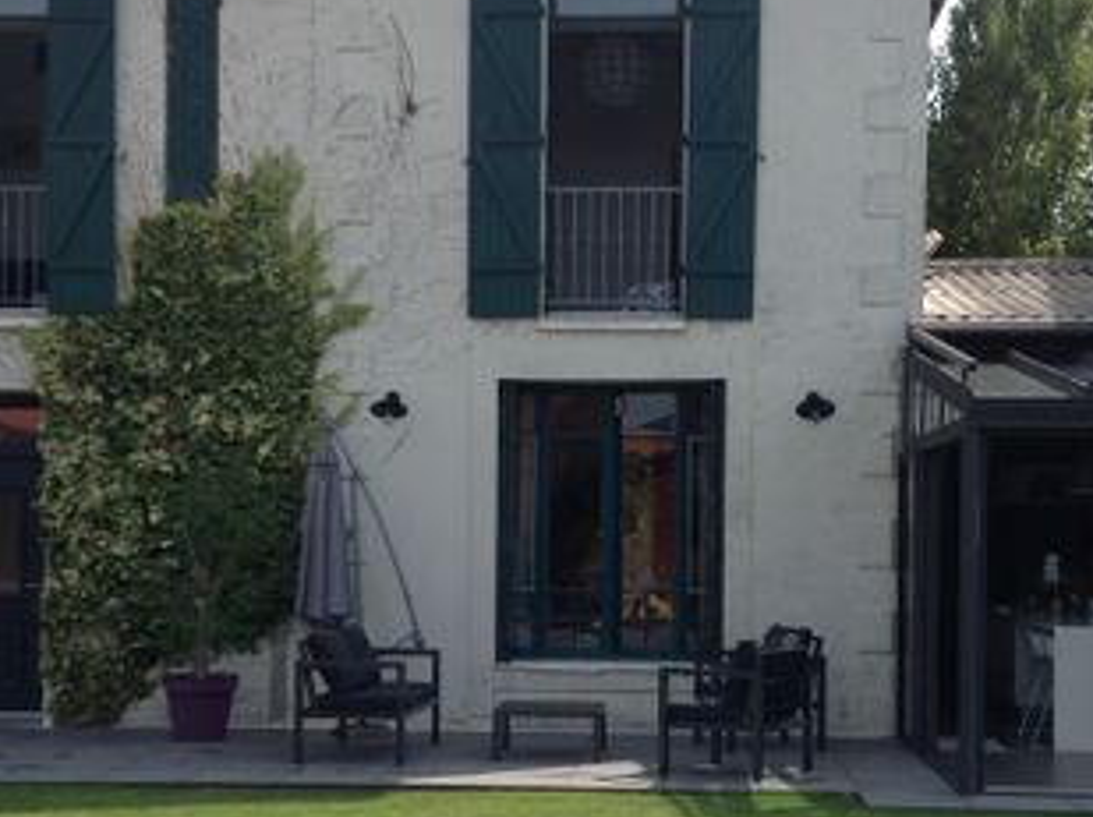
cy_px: 509
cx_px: 577
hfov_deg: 28.6
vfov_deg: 21.5
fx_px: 2145
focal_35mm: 68
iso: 50
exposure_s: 1/1259
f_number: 2.4
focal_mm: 4.28
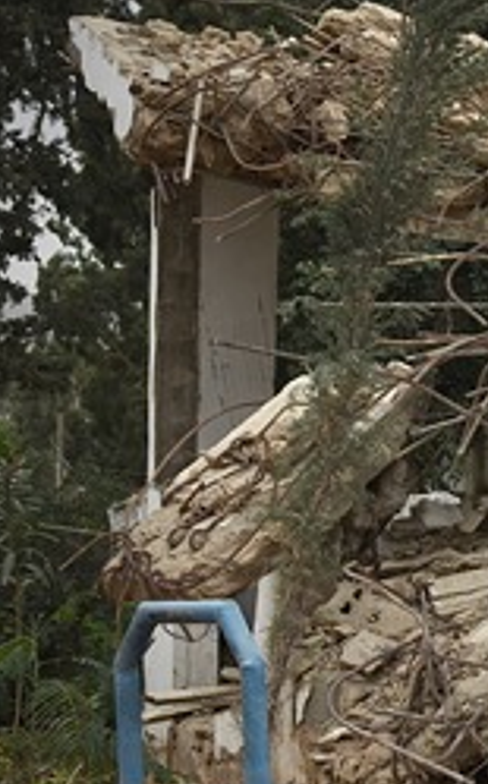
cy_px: 436
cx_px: 979
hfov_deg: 11.2
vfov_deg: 19.8
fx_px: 2241
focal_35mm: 105
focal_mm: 40
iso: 400
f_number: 10
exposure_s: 1/400
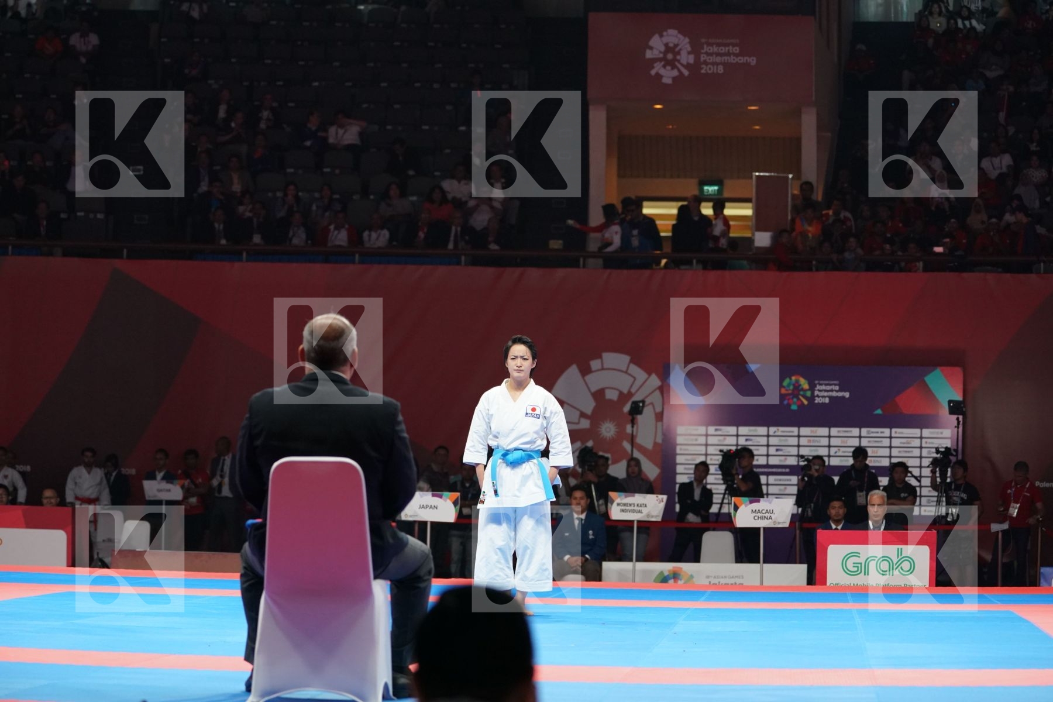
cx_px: 526
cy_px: 351
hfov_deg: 20.8
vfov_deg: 14.0
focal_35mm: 98
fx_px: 2866
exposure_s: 1/500
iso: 3200
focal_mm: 98
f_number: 4
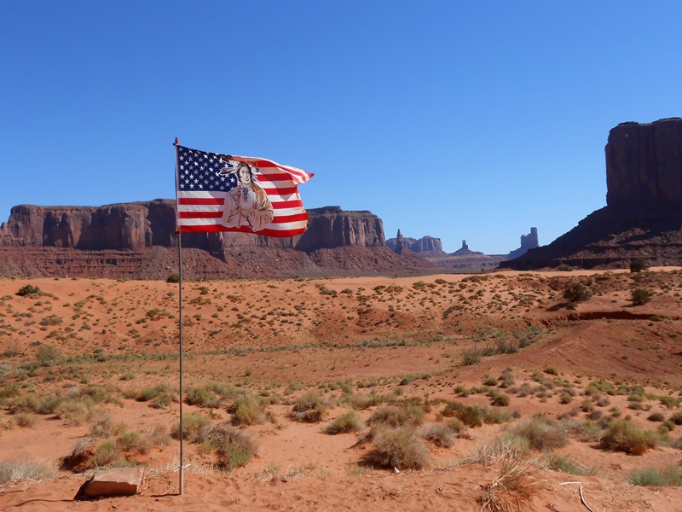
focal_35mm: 34
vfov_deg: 41.8
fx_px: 670
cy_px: 256
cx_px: 341
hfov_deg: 54.0
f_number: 3.9
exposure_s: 1/1000
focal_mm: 6
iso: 80
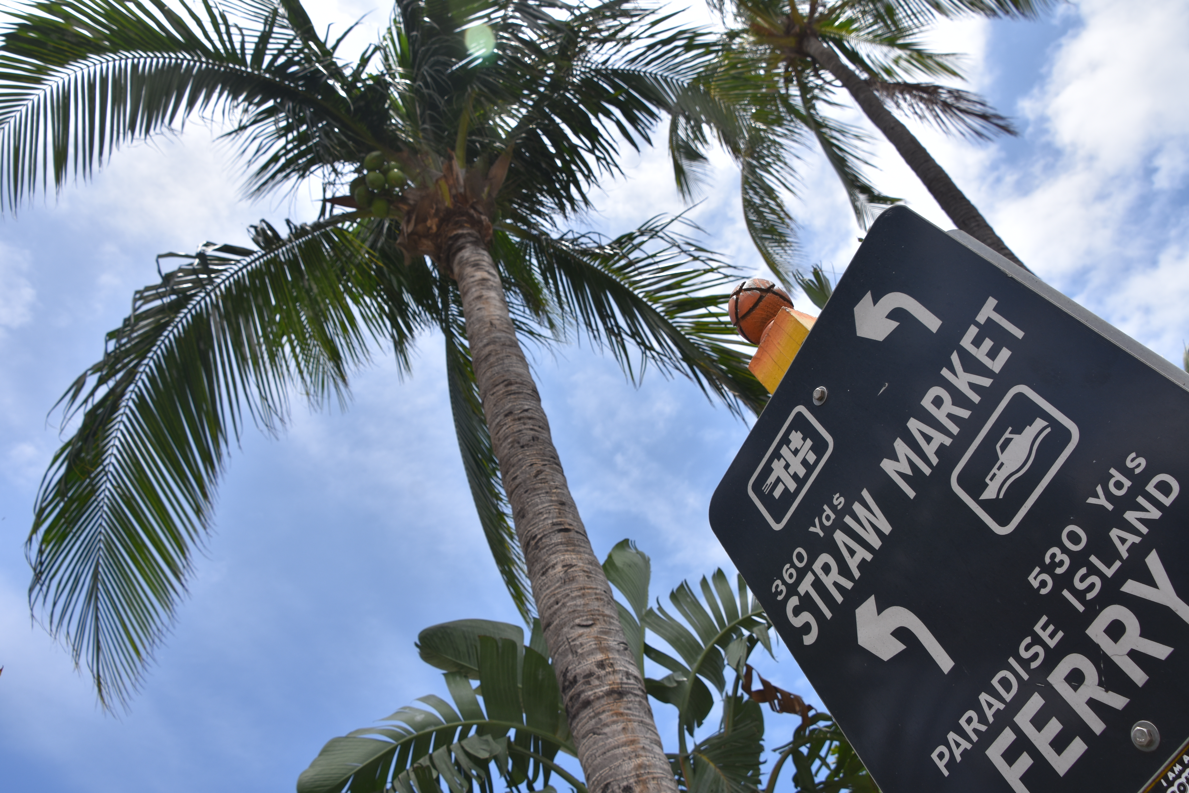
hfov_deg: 59.5
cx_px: 594
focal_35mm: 32
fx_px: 1040
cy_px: 396
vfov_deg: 41.7
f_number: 8
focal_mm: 21
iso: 140
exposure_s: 1/500
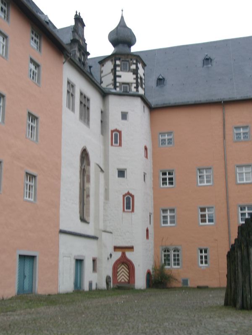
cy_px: 168
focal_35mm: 47
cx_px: 126
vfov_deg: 40.4
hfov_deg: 30.9
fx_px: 456
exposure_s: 1/12.3
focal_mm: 9.82
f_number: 5.6
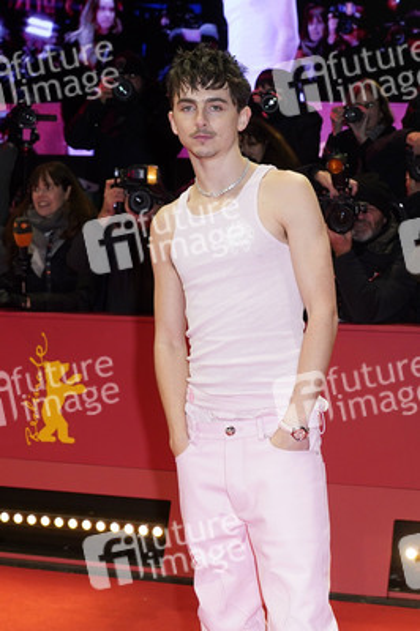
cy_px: 316
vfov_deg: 45.5
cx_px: 210
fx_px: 754
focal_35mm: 43
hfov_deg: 31.1
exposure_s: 1/160
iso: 800
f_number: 5.6
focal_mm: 43
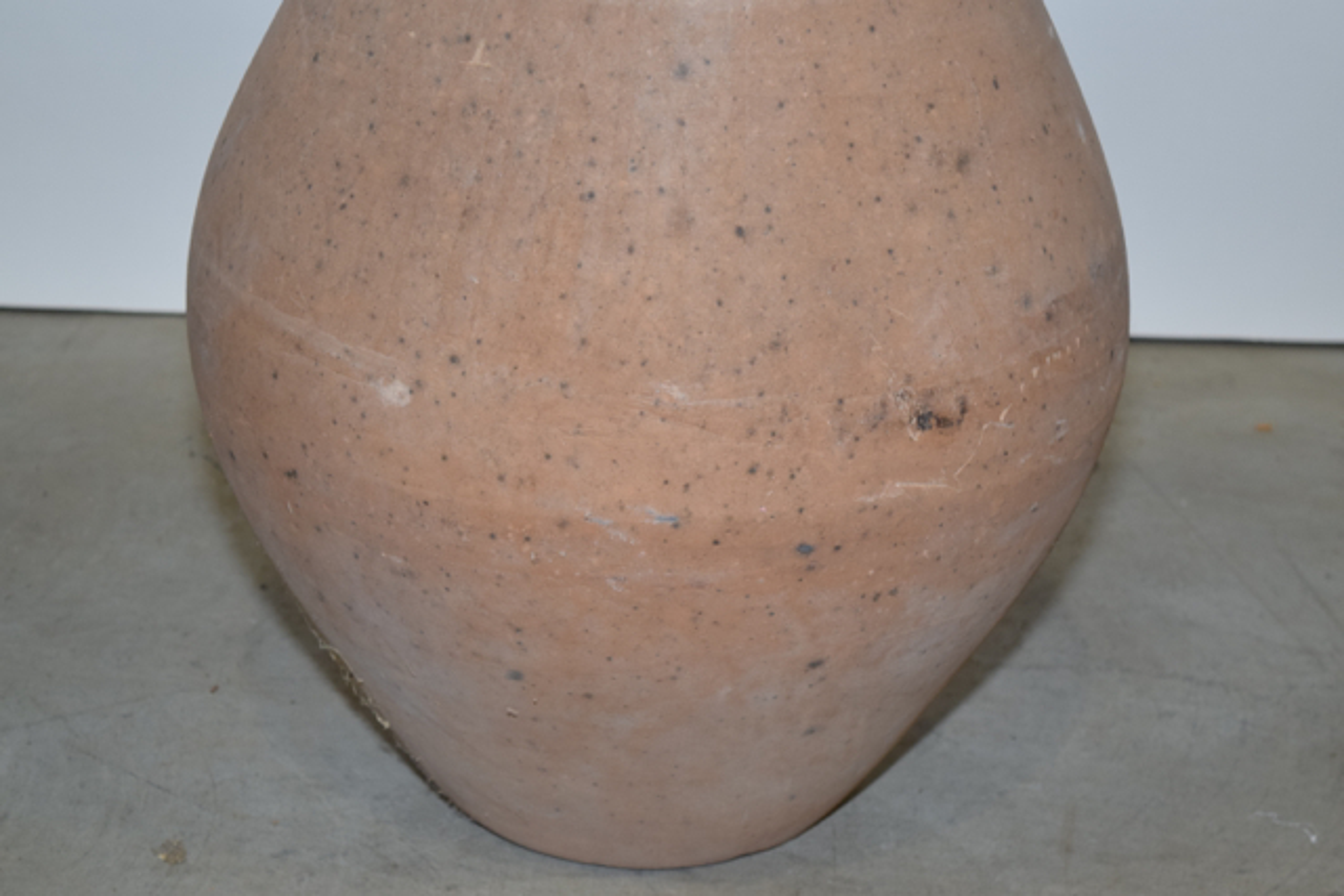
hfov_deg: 24.6
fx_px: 3080
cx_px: 672
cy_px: 448
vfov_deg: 16.6
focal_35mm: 82
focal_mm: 55
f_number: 5.6
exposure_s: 1/125
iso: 800
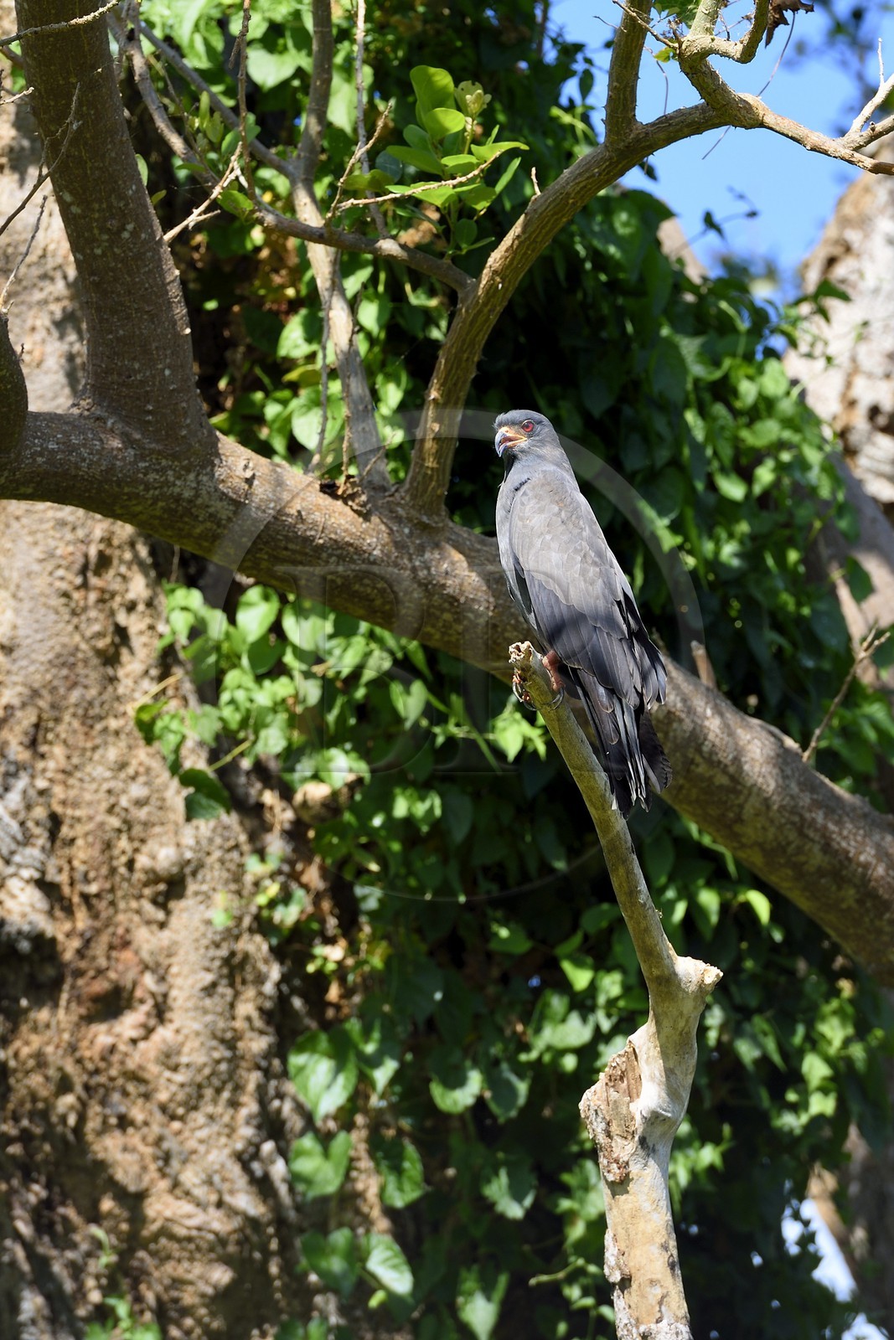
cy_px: 670
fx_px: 7448
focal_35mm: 200
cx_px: 447
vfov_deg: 10.3
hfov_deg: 6.9
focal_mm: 200
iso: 200
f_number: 6.3
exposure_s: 1/400
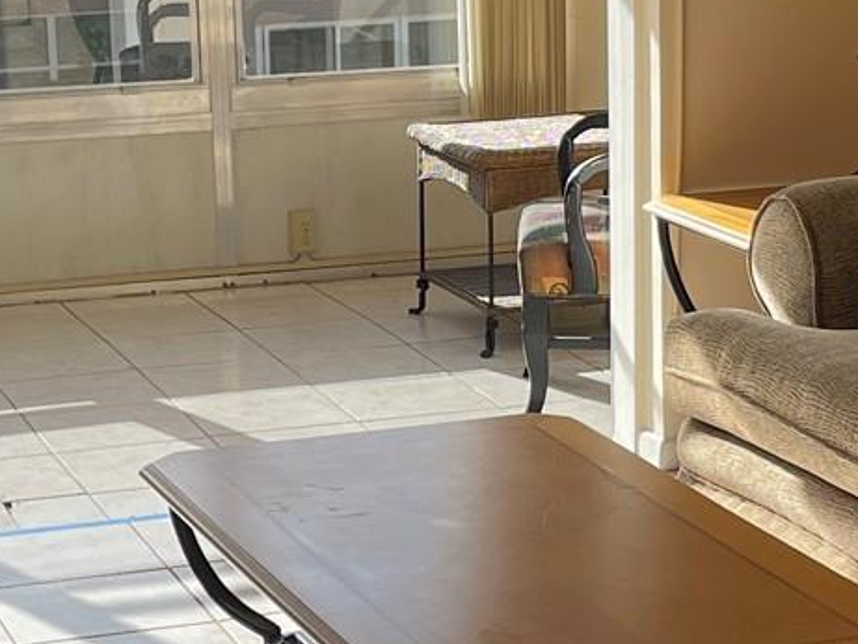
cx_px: 523
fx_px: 2752
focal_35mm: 111
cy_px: 395
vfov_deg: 13.3
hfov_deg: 17.7
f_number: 1.6
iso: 32
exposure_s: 1/867
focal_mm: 5.1
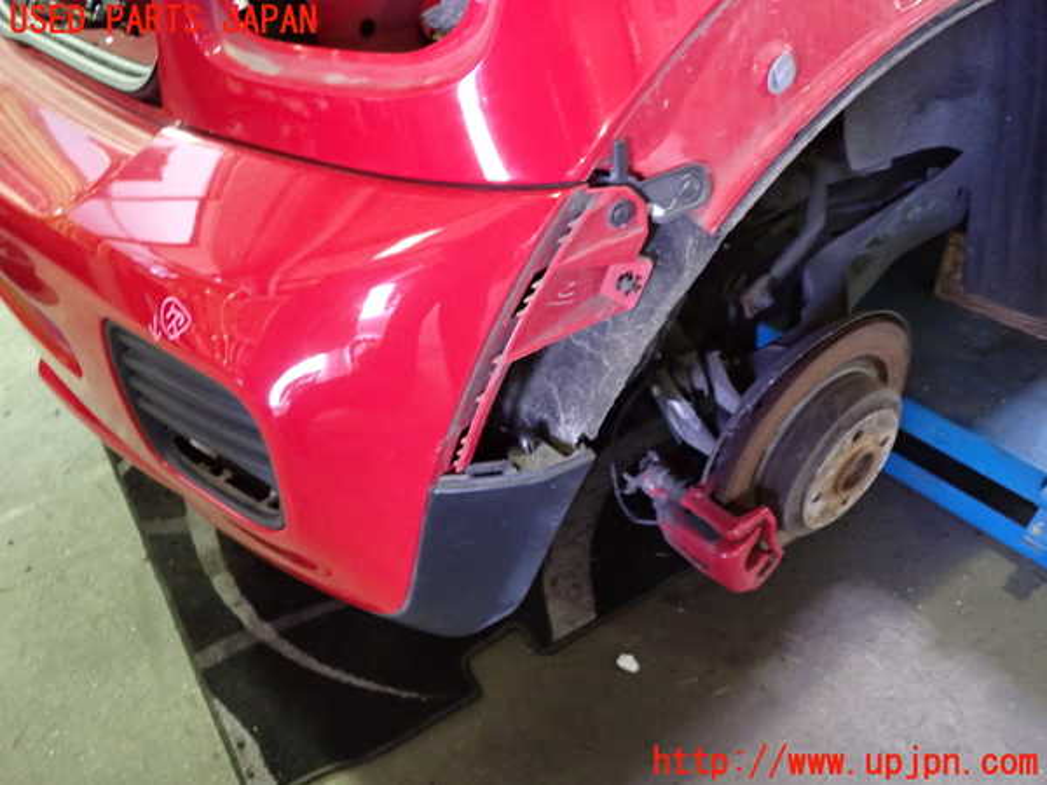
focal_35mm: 30
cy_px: 392
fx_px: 907
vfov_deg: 46.8
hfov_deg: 60.0
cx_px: 524
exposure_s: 1/25
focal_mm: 5.4
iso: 800
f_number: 2.3
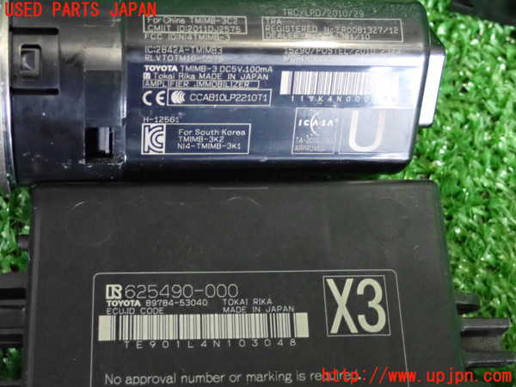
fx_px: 999
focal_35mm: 67
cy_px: 194
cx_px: 258
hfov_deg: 29.0
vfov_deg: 21.9
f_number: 3.8
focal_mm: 11.88
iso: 2500
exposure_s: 1/25
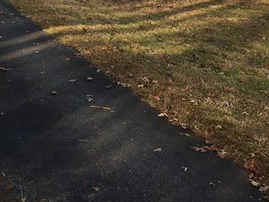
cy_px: -29
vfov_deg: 18.1
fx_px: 606
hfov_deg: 24.8
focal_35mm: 78
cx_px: 70
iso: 25
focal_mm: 4.15
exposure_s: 1/545
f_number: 2.2
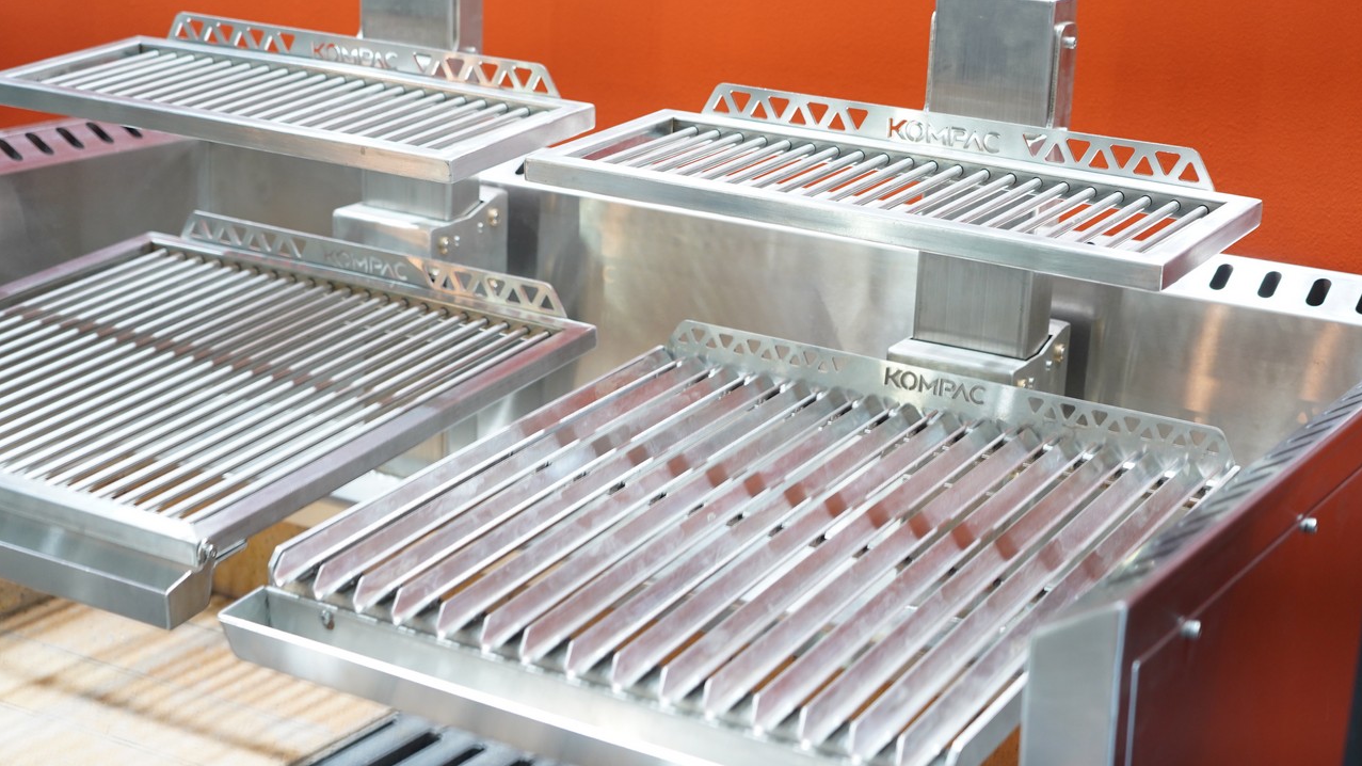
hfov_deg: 33.3
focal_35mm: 63
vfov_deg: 19.1
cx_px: 682
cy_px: 402
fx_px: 2275
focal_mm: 60
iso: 1600
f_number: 4
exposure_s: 1/60
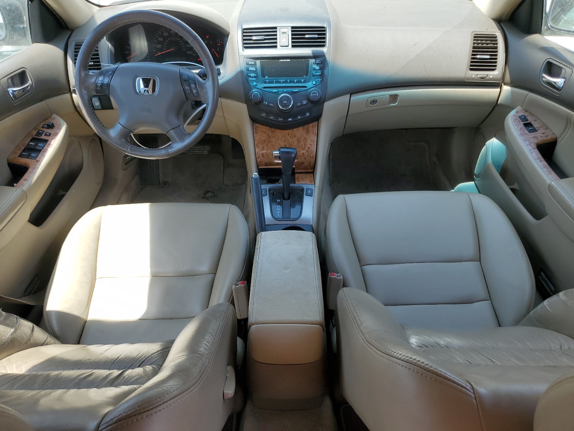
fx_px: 431
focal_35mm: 26
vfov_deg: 53.1
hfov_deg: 67.3
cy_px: 216
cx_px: 287
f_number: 1.5
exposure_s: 1/588
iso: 50
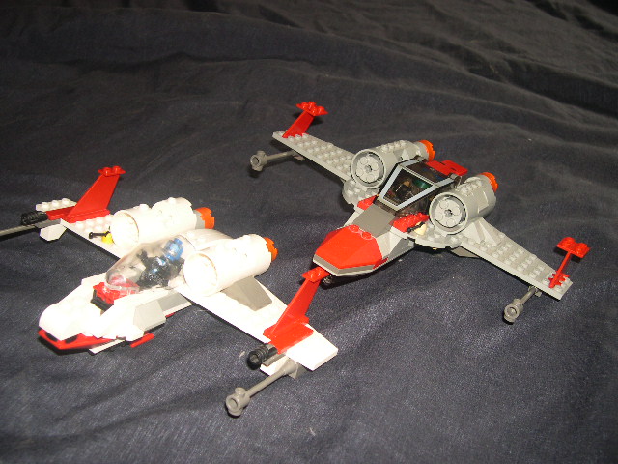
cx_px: 309
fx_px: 678
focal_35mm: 38
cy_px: 232
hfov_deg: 49.0
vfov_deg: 37.7
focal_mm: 8
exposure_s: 1/60
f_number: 2.8
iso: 100
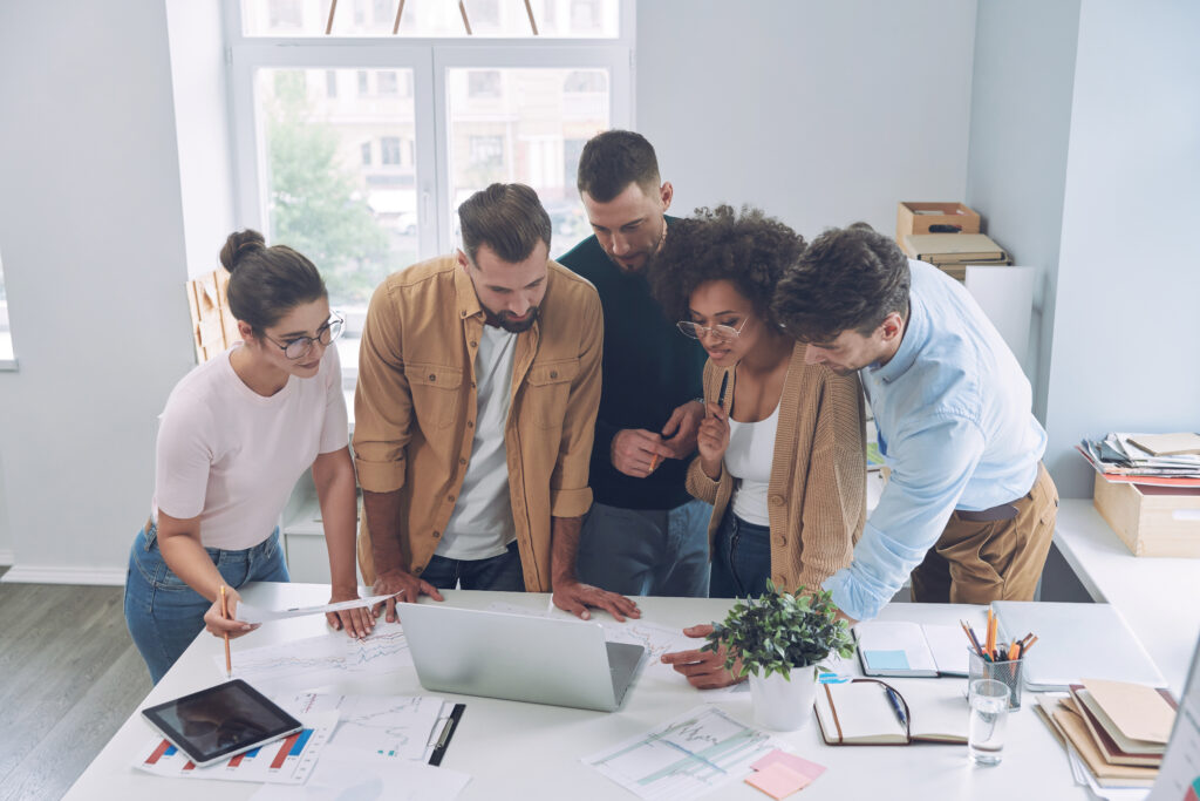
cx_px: 600
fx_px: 1333
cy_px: 400
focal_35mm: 40
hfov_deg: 48.5
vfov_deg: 33.4
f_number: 3.5
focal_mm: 40
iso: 1000
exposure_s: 1/125
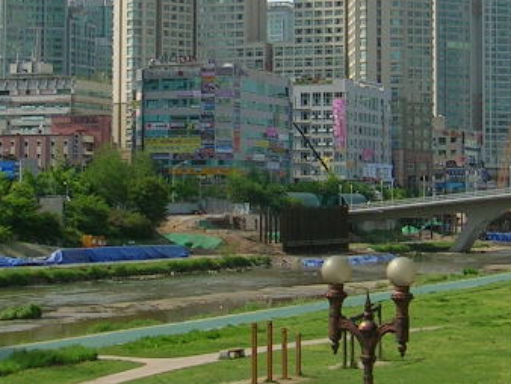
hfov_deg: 18.5
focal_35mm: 106
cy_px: 148
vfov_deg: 14.0
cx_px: 280
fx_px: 1566
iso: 50
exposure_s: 1/454
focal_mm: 5.4
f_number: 4.8
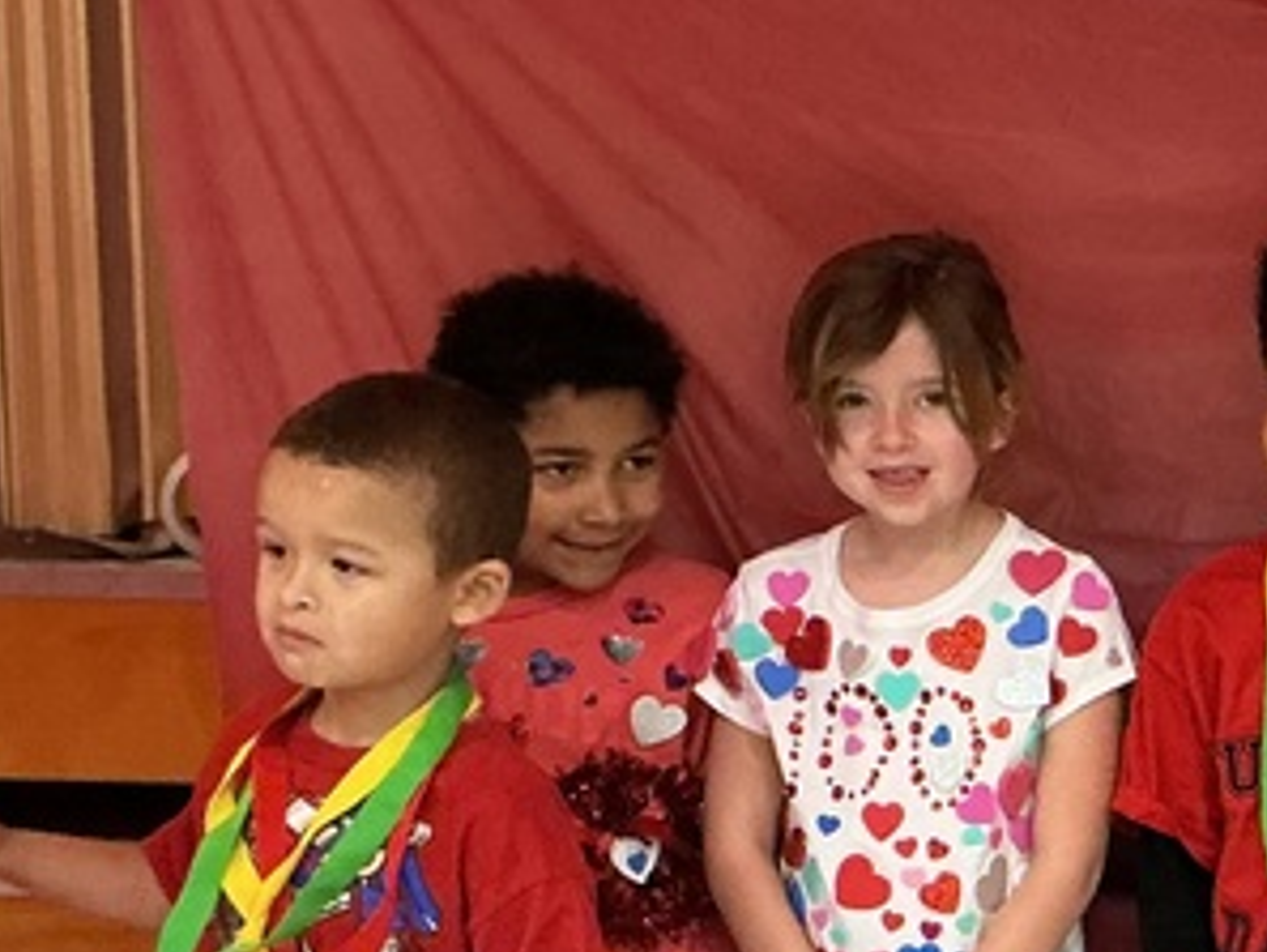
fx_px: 3662
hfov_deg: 18.4
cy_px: 743
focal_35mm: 100
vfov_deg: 14.7
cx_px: 1600
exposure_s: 1/40
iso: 200
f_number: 1.8
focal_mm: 3
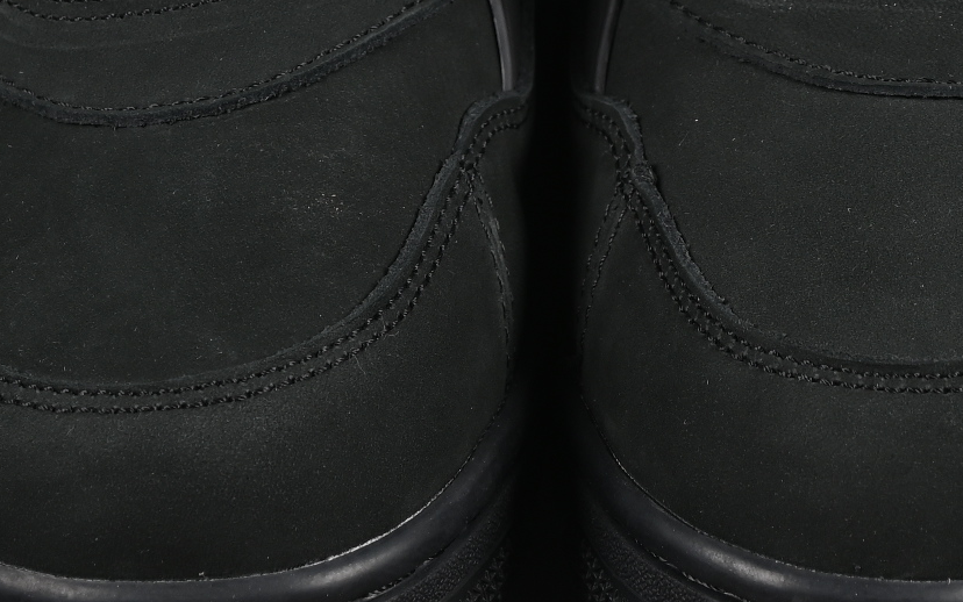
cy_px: 73
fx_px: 6747
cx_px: 552
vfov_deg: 5.1
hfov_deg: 8.2
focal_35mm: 257
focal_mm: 50
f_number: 6.3
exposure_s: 1/50
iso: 160
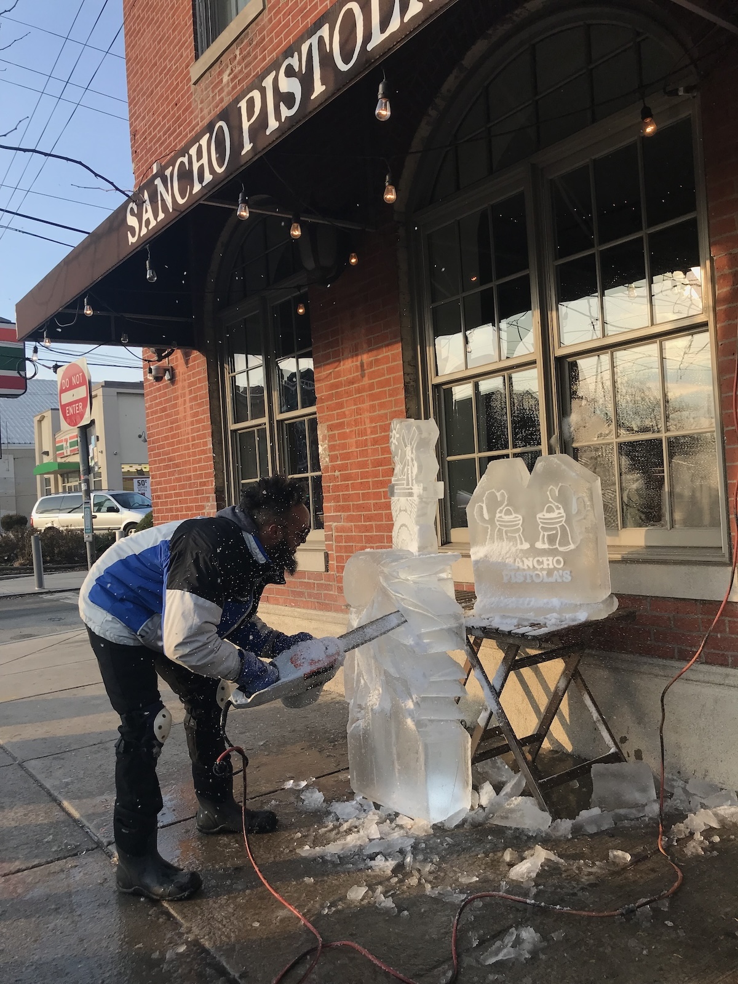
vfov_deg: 63.4
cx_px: 369
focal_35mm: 28
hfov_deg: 49.7
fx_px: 796
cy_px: 492
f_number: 1.8
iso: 20
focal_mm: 3.99
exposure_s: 1/742
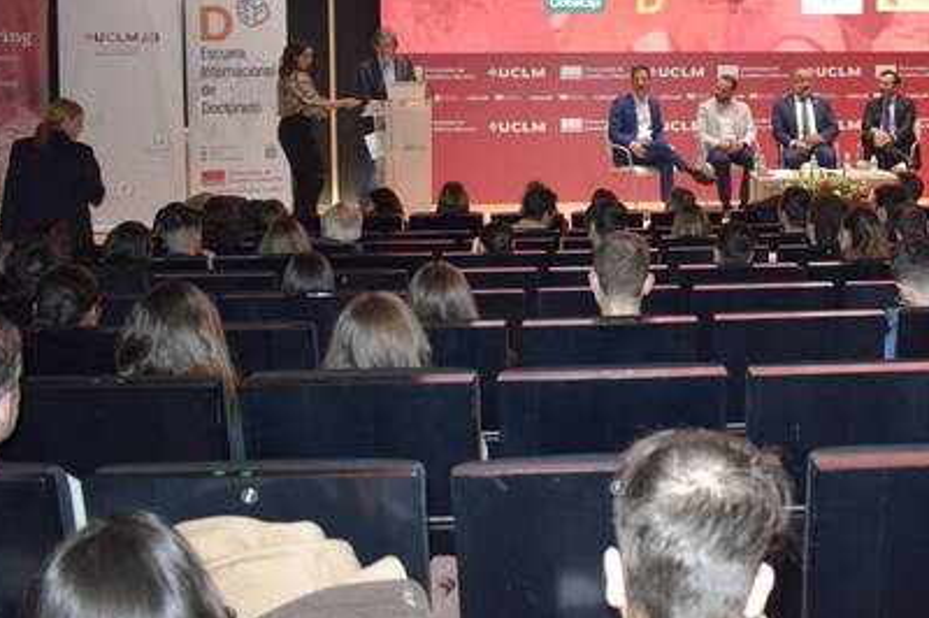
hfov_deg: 35.8
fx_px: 1392
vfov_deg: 24.6
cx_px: 726
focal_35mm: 54
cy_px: 130
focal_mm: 22
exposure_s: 1/80
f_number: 4.5
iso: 800
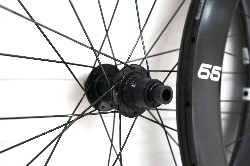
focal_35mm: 44
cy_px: 83
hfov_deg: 44.5
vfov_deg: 30.5
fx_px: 305
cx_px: 125
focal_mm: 44
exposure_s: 1/60
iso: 2000
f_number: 4.5
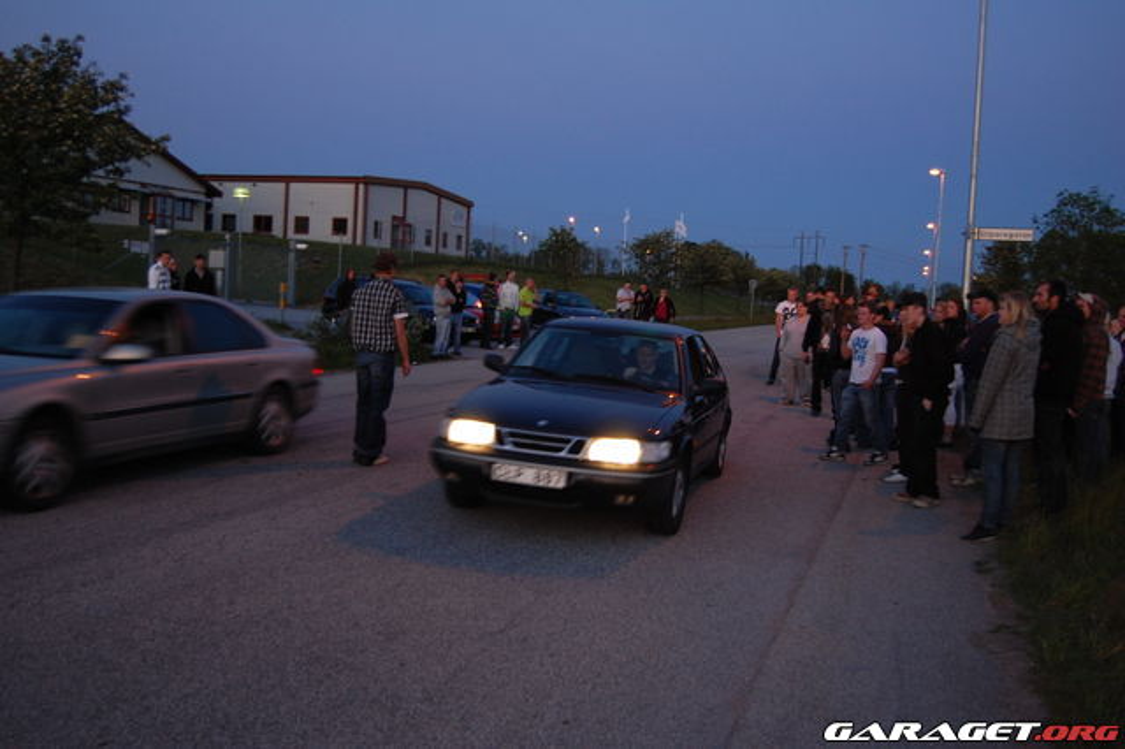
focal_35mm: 34
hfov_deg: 55.1
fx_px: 1078
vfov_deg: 38.3
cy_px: 374
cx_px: 562
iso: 560
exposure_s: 1/30
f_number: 3.8
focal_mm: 23
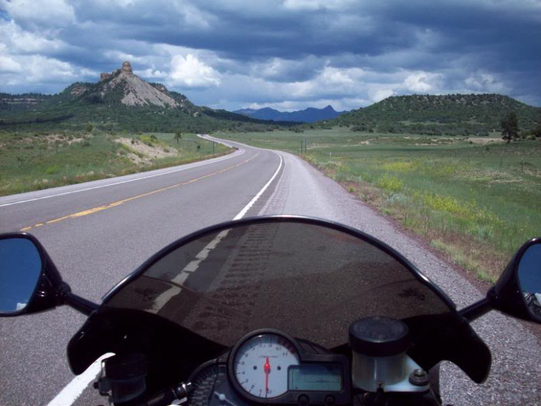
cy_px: 203
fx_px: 578
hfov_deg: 50.1
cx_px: 270
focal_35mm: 37
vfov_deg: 38.7
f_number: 5.6
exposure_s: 1/556
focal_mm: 6.2
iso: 80
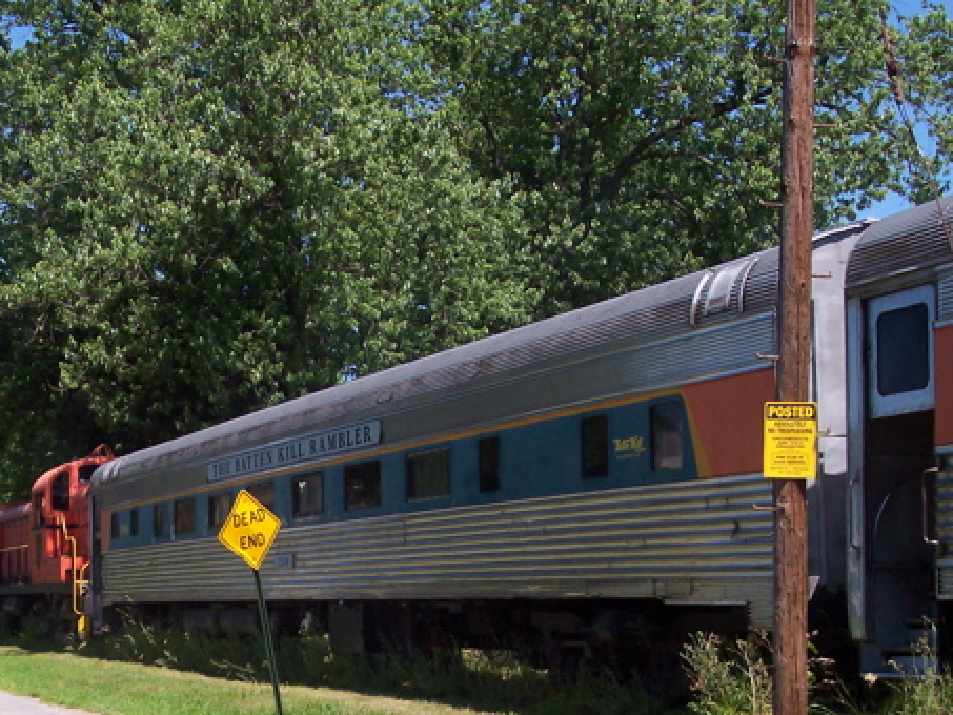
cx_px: 182
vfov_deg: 21.8
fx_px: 1845
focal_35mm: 67
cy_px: 523
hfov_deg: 28.3
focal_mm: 8
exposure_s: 1/500
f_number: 4.8
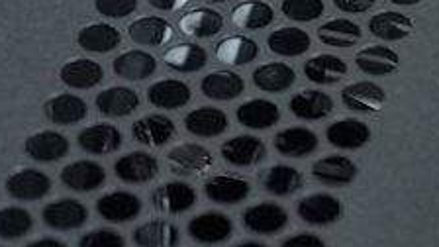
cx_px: 149
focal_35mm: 253
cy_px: -96
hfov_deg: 8.5
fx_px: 2945
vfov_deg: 4.8
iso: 1250
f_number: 3.5
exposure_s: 1/320
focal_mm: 30
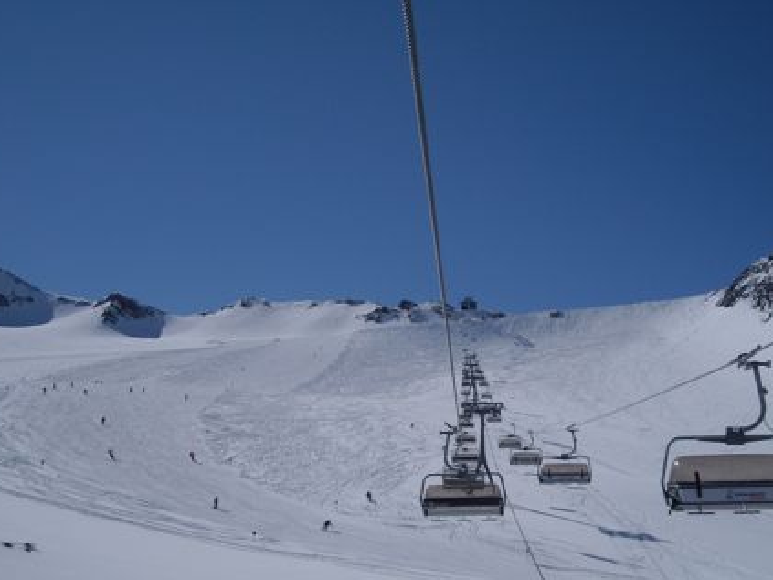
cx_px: 411
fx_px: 1183
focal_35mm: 53
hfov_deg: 36.2
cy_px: 377
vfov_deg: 27.4
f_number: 5.6
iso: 64
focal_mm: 5.7
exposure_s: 1/1500
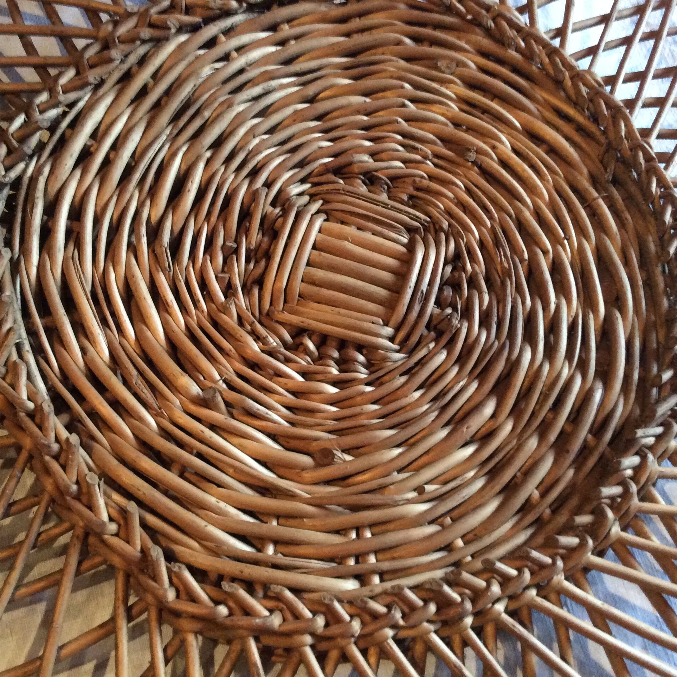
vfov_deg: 43.9
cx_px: 294
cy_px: 338
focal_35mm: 38
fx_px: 841
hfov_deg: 43.8
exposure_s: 1/17
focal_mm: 3.3
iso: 250
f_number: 2.4
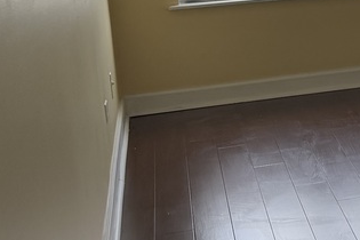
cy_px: -13
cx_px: 811
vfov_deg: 11.9
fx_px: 1140
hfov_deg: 13.8
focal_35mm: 114
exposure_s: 1/247
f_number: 1.78
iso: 80
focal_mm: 6.76
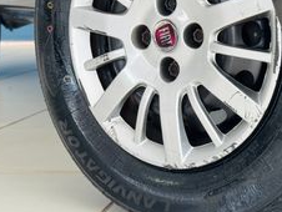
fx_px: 816
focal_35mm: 100
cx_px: 177
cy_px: 57
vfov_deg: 14.8
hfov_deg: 19.6
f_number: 1.78
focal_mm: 6.76
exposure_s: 1/150
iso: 80
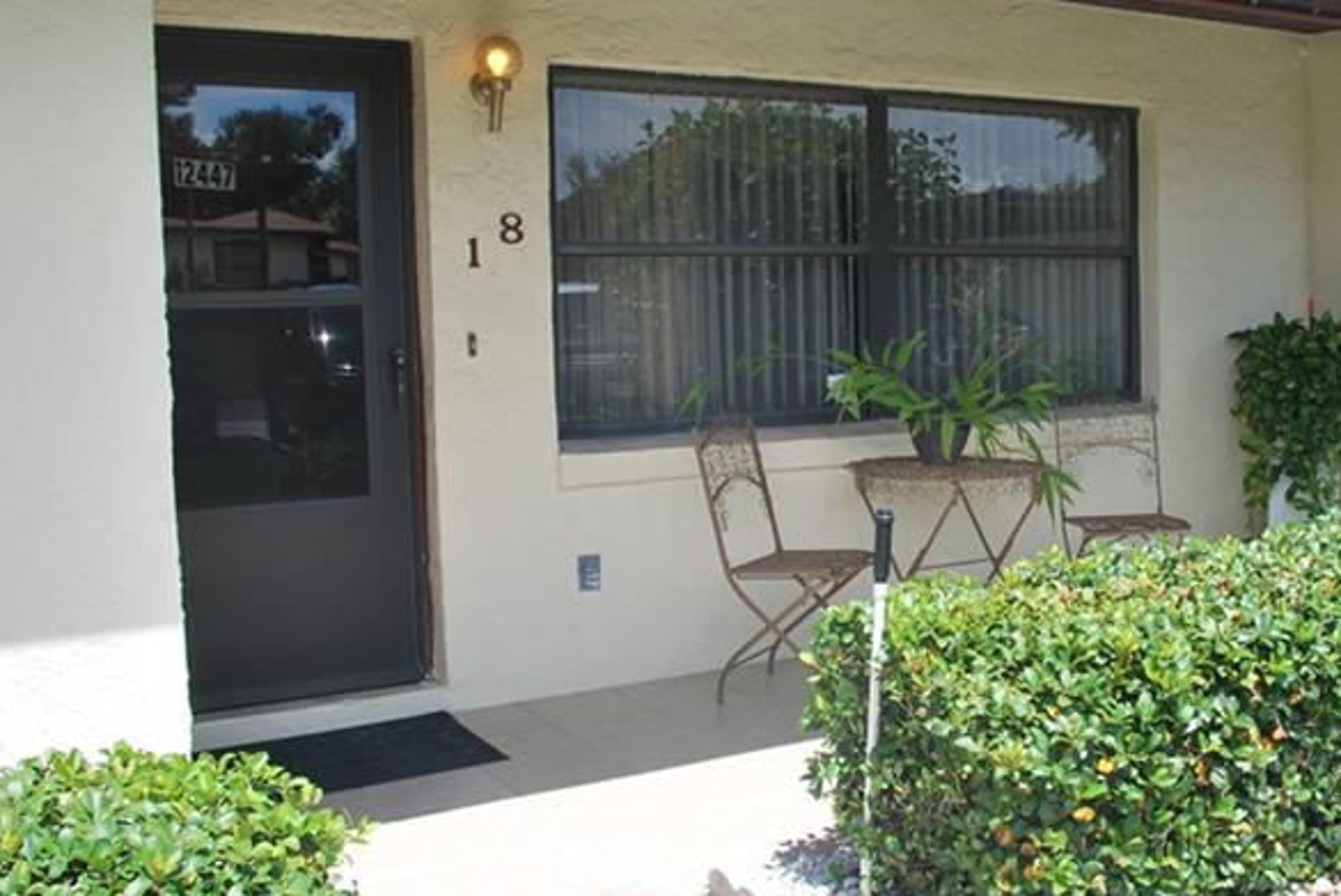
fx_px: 1566
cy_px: 399
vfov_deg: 31.9
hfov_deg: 45.3
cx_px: 949
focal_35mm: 42
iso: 100
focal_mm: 16
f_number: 7.1
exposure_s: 1/200
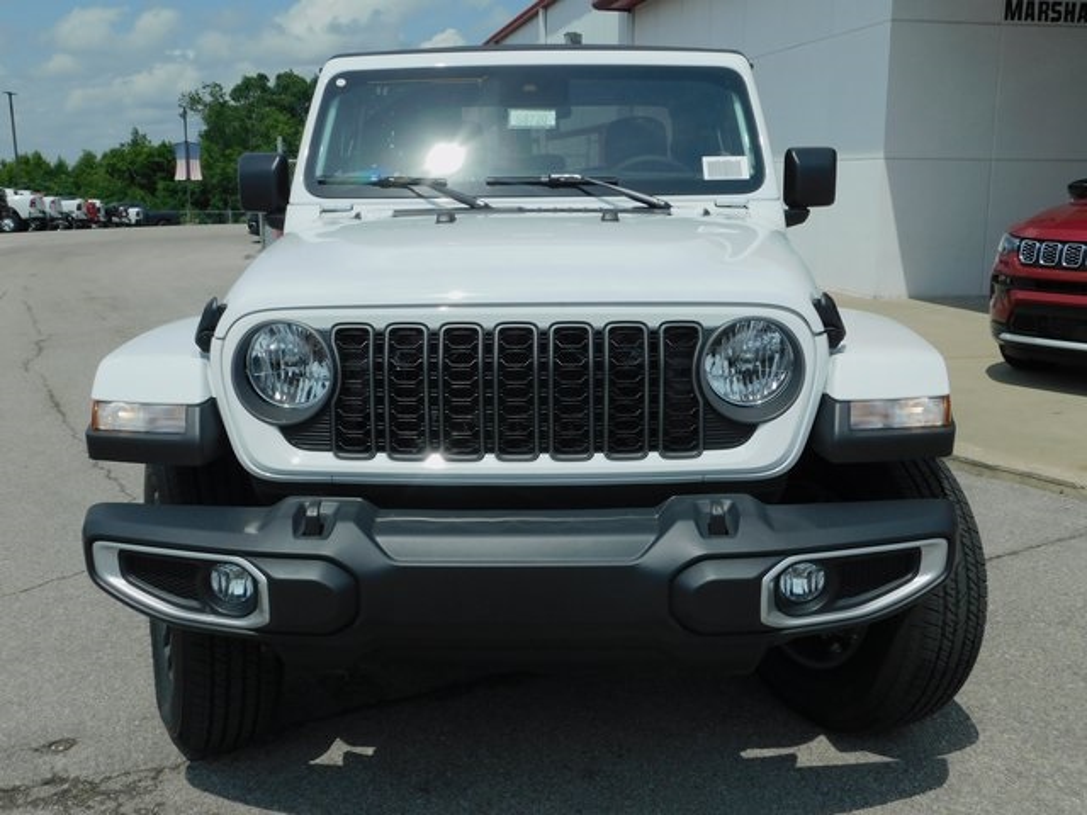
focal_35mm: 36
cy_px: 408
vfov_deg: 39.7
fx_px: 1130
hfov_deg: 51.4
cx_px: 544
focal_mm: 6.3
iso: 125
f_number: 7
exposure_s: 1/800
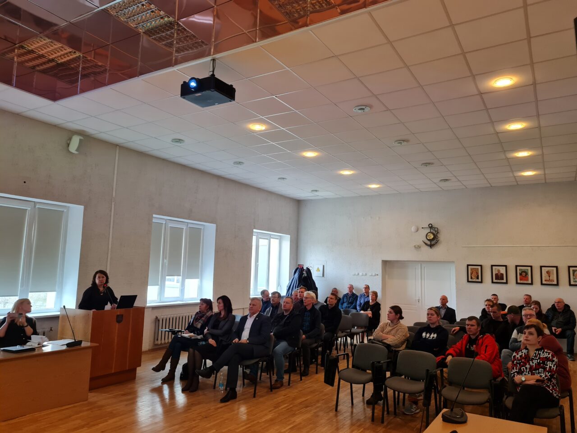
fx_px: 433
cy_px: 216
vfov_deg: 53.1
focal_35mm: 26
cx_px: 288
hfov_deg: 67.3
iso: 250
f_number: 1.8
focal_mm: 5.4
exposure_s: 1/100
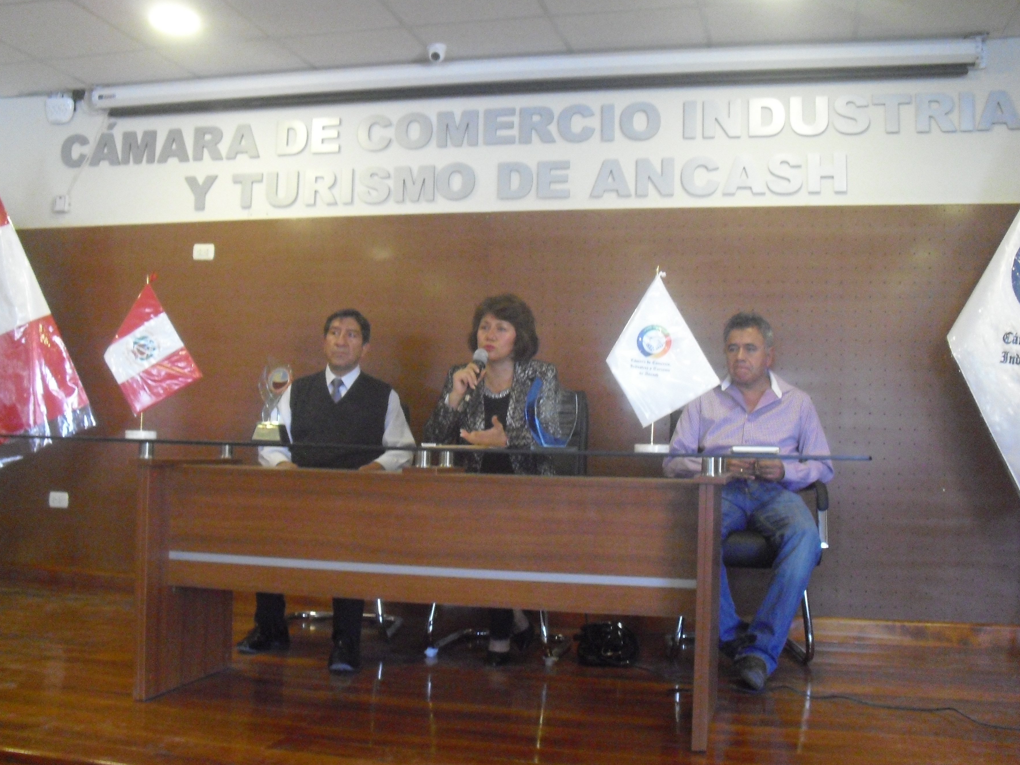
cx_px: 507
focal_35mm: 37
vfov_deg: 38.7
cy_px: 377
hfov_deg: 50.1
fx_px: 1090
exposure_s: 1/80
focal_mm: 6.3
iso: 800
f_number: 3.1
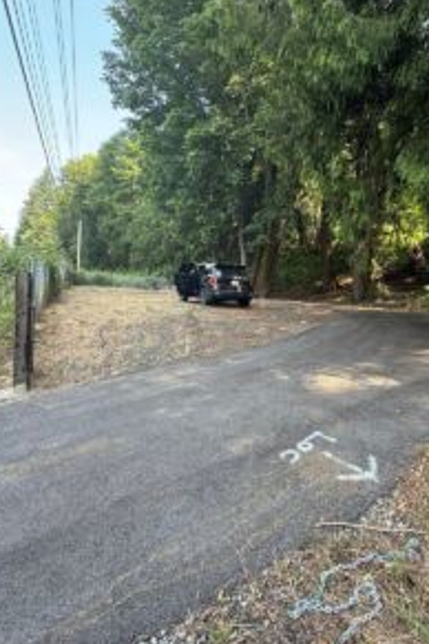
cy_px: 325
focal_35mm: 20
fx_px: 357
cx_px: 305
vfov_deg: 84.0
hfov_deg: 59.6
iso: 64
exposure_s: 1/99
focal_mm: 2.22
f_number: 2.2
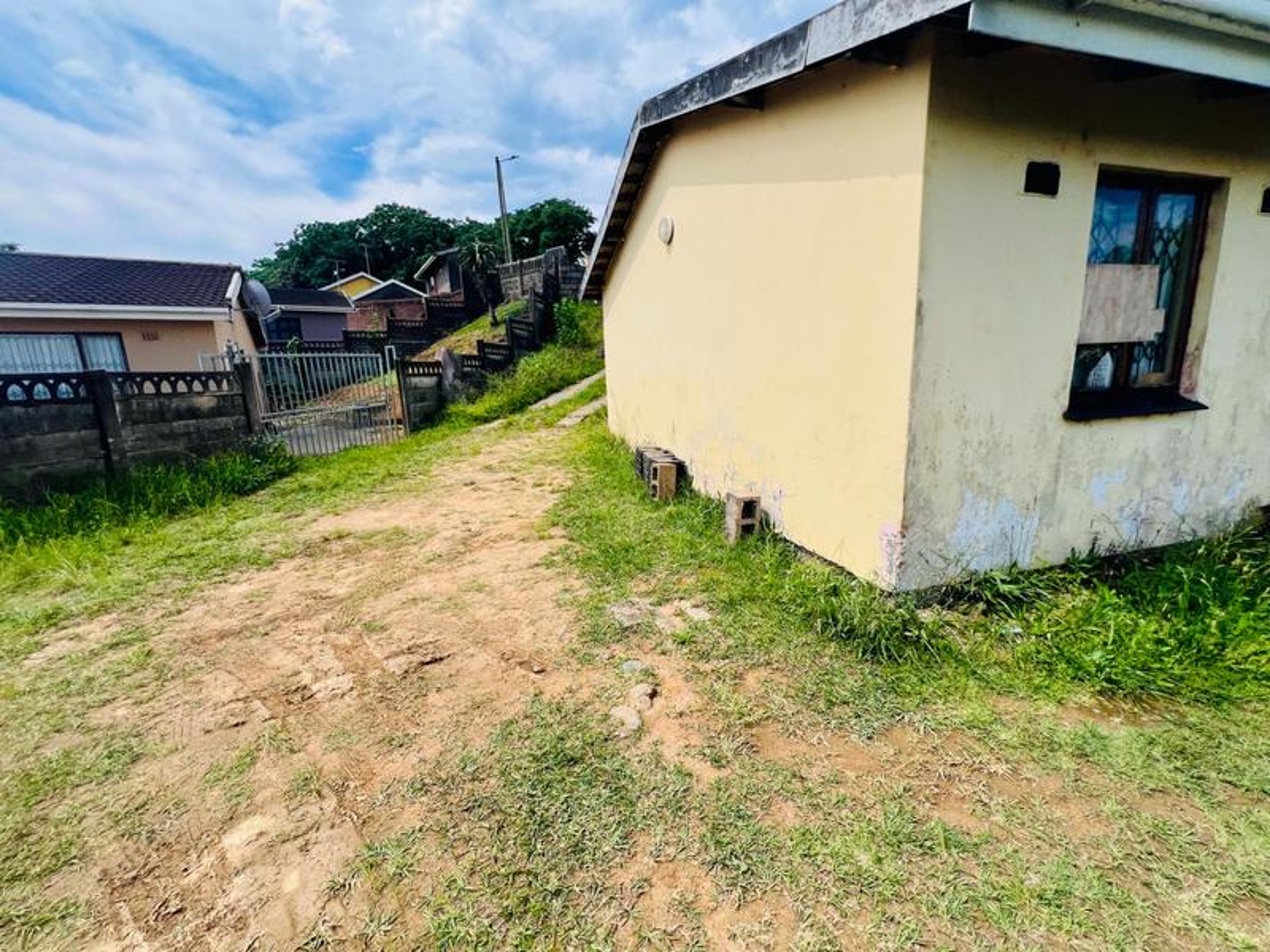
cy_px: 476
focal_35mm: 13
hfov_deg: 106.2
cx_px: 635
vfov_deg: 89.9
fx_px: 477
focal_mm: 1.57
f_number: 1.8
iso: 32
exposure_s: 1/1783
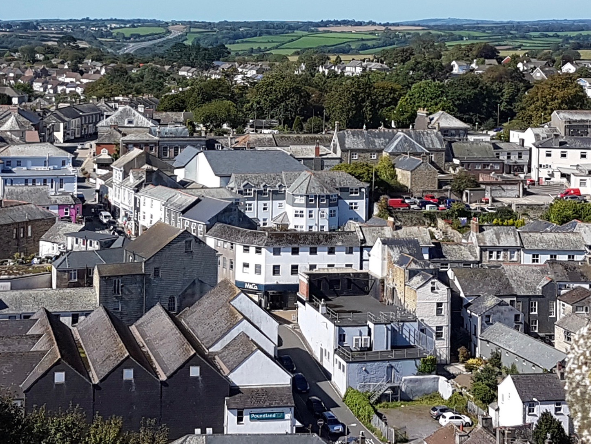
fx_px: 1230
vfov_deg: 20.0
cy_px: 36
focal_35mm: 72
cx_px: 259
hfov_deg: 27.0
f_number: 1.7
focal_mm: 4.2
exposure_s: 1/2368
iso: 40
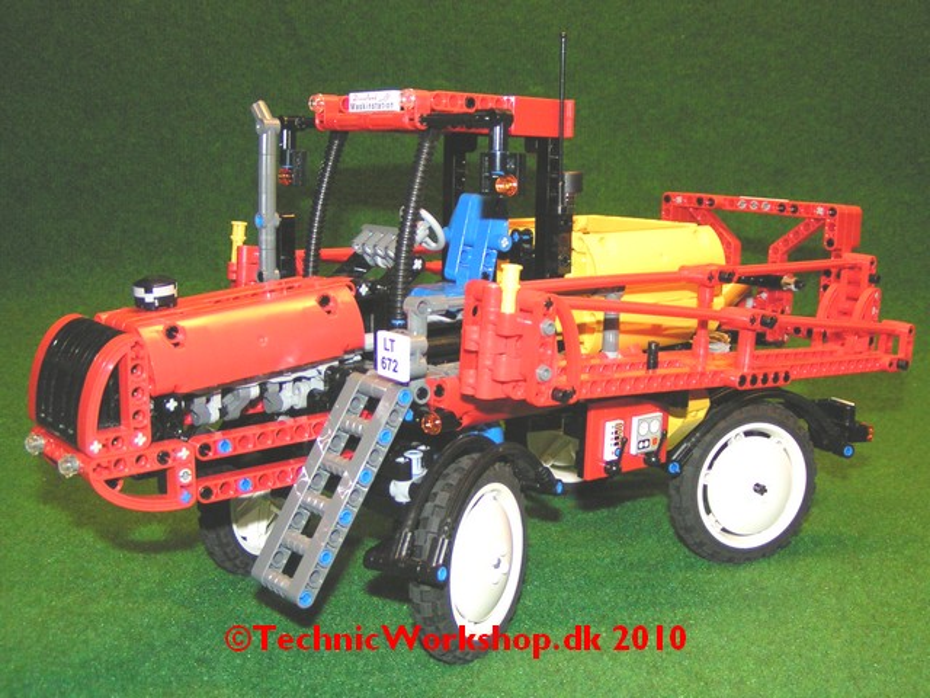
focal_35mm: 38
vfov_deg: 37.7
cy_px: 349
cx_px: 465
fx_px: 1021
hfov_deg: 49.0
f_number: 2.8
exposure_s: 1/40
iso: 200
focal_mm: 5.8
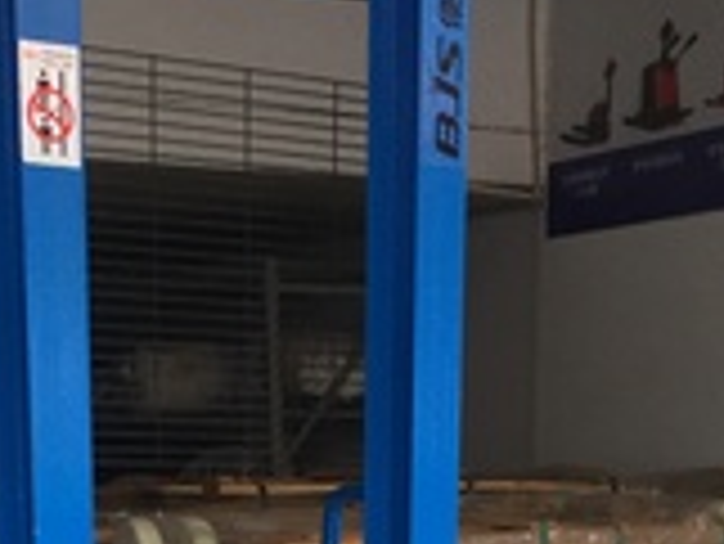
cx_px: 366
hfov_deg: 21.8
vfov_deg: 14.7
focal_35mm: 90
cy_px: 940
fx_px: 1884
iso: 64
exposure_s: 1/33
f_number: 2.2
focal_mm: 4.15
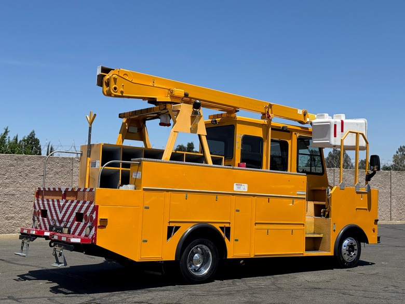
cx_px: 202
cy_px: 152
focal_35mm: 48
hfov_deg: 39.7
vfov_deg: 30.3
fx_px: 562
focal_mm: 6.76
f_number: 1.78
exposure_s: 1/5376
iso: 64
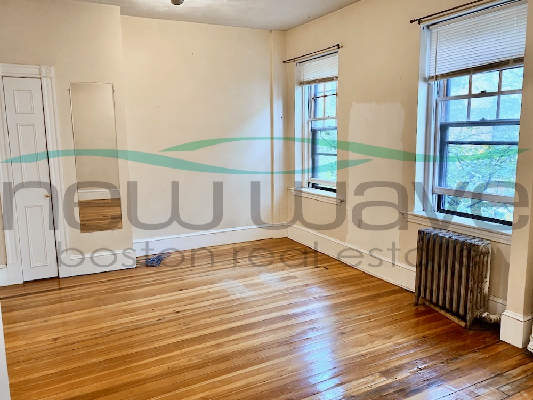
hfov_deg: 67.3
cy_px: 200
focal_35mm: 26
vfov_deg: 53.1
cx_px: 266
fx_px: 400
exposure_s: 1/60
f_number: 1.8
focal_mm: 4.25
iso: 200
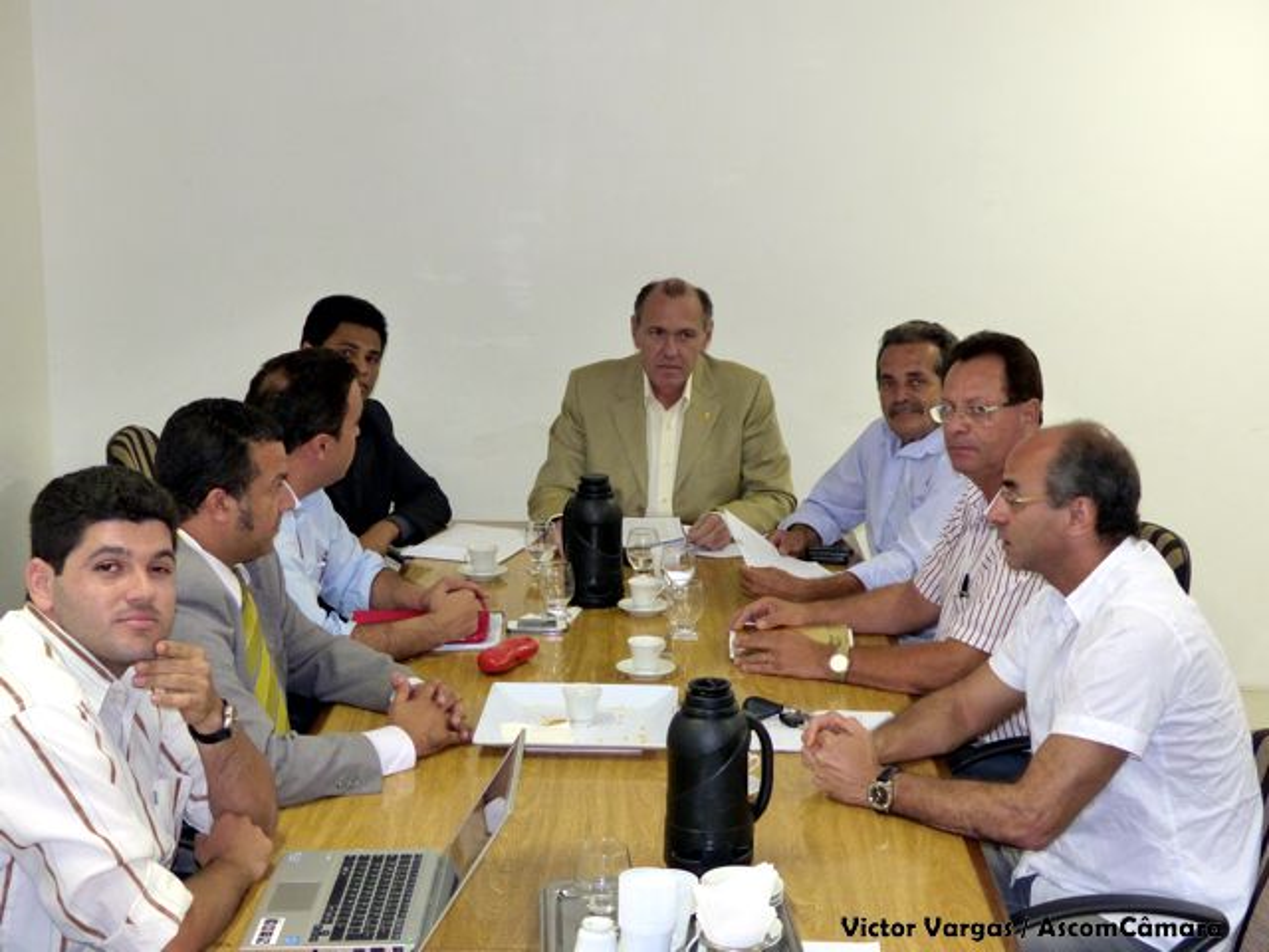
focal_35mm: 54
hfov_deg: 35.5
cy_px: 476
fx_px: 1980
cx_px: 634
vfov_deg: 27.0
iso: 250
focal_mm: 9.8
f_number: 2.8
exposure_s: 1/60
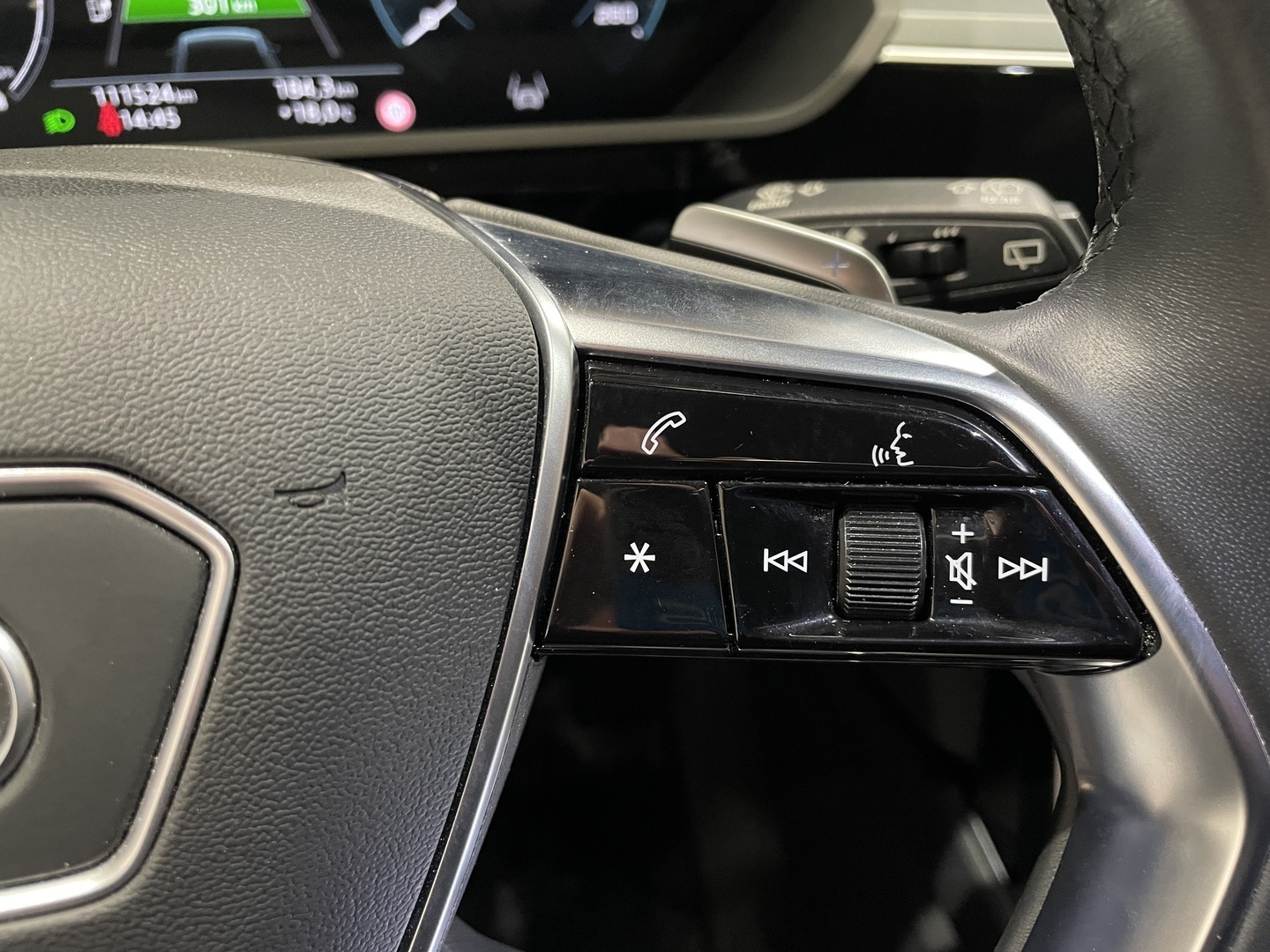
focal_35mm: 26
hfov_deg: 67.3
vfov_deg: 53.1
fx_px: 954
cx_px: 635
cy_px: 476
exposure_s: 1/50
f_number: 1.6
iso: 250
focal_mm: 4.2
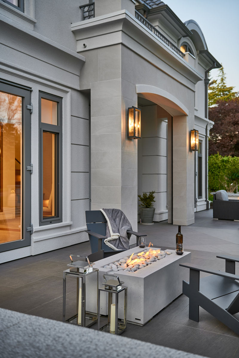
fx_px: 358
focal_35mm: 36
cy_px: 179
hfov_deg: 36.9
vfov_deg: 53.1
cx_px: 120
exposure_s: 1/50
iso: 100
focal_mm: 36
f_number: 2.8
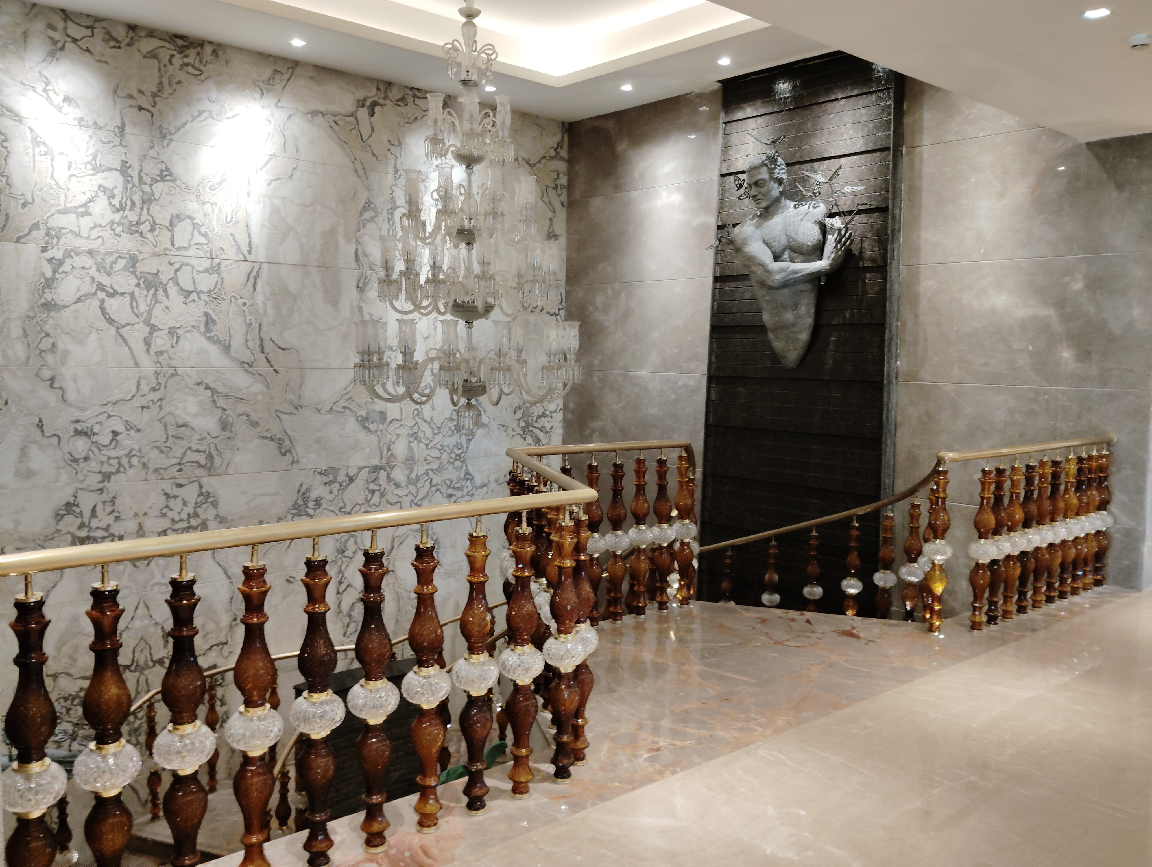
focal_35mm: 29
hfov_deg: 61.6
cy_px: 434
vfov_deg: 48.3
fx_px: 966
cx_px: 576
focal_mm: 4.25
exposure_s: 1/33.3
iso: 357
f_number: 1.8
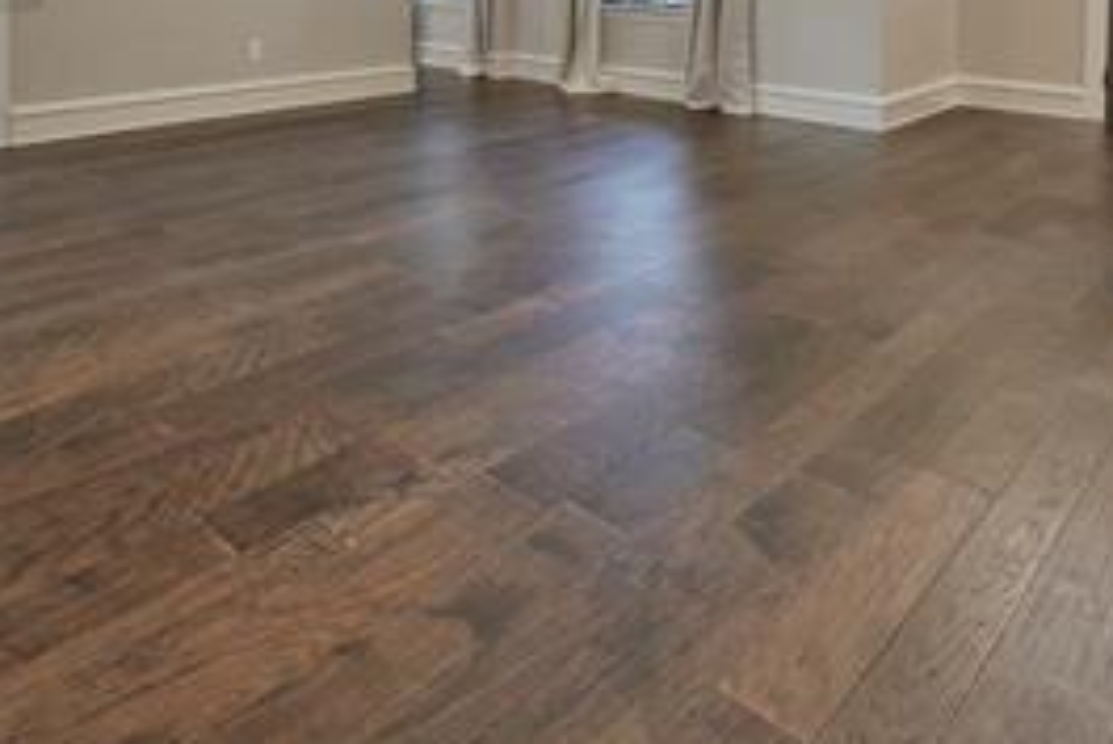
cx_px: 365
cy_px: -27
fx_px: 897
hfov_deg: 62.0
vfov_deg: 38.9
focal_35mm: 29
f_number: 8
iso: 1000
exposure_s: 1/2
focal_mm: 12
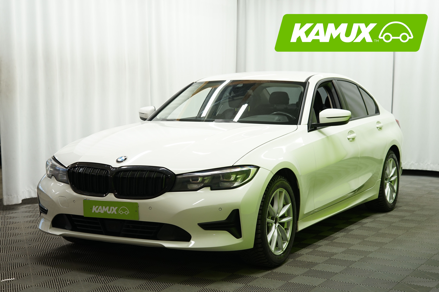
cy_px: 146
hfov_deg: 31.9
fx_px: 768
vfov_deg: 21.6
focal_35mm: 63
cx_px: 220
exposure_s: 1/15
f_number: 5.6
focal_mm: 63
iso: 500
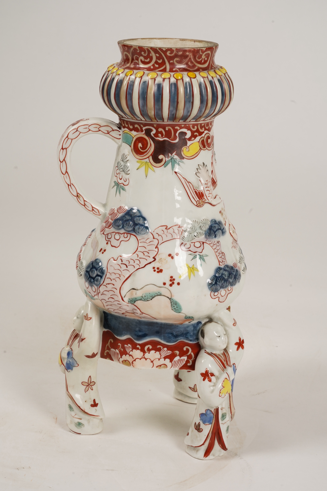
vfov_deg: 27.7
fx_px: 994
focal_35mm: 73
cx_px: 164
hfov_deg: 18.7
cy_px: 246
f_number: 16
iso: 500
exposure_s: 1/125
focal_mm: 73
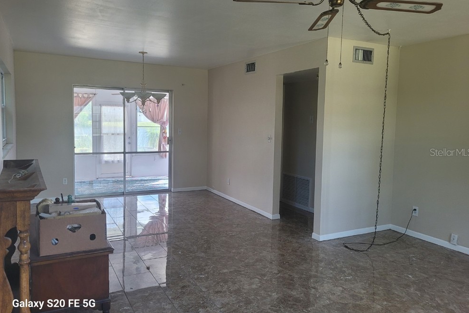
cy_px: 152
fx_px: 365
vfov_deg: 46.4
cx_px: 232
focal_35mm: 28
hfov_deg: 65.5
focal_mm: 5.4
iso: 125
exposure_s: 1/120
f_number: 1.8
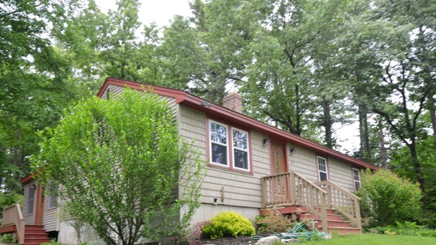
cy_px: 168
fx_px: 319
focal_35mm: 28
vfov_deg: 41.3
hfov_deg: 68.6
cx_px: 199
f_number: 5.6
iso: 140
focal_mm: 15
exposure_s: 1/60
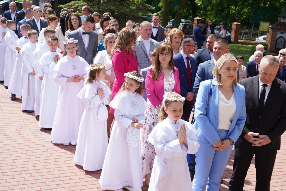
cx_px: 149
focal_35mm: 52
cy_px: 98
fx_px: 413
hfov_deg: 38.2
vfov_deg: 26.0
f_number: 5.6
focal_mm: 48
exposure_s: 1/200
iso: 100
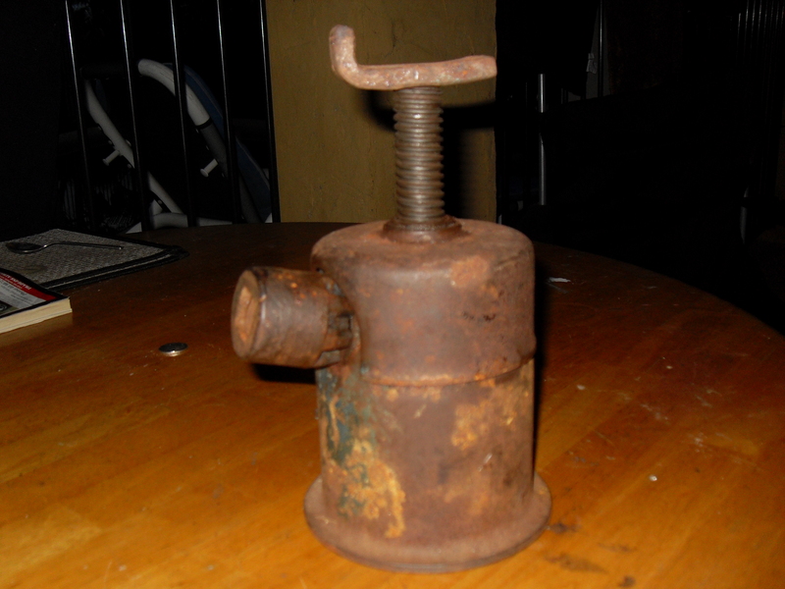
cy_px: 294
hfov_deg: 50.1
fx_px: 839
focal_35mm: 37
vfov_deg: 38.7
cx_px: 392
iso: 100
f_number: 2.8
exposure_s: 1/45
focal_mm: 6.3
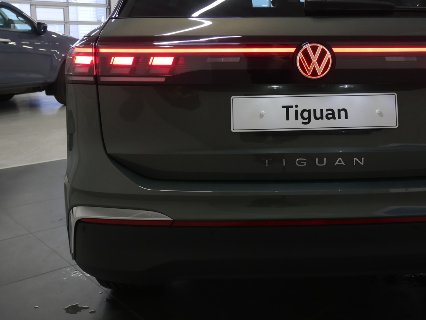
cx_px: 298
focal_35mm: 43
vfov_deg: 33.3
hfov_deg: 43.0
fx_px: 529
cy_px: 106
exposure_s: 1/60
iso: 640
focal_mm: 15
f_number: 3.8
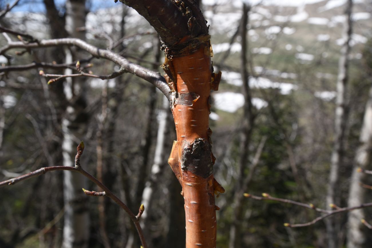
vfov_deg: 42.3
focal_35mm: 31
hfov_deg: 60.3
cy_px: 124
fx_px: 320
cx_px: 186
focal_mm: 31
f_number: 11
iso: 125
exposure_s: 1/125
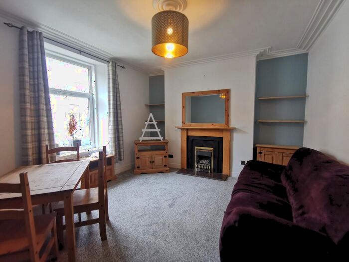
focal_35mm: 16
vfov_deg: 78.1
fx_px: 161
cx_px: 174
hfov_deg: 94.5
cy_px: 131
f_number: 2.2
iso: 400
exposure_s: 1/50
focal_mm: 2.35
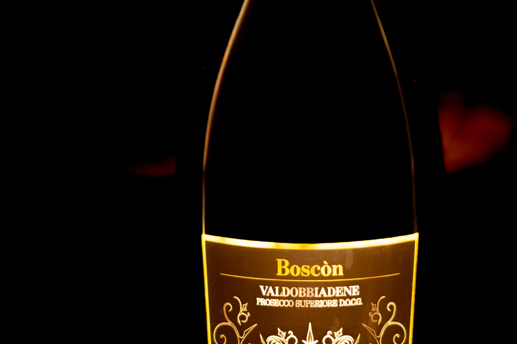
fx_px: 2269
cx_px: 309
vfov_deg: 8.7
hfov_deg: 13.0
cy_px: 27
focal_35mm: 158
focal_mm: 50
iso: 50
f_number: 1.8
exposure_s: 1/1.25
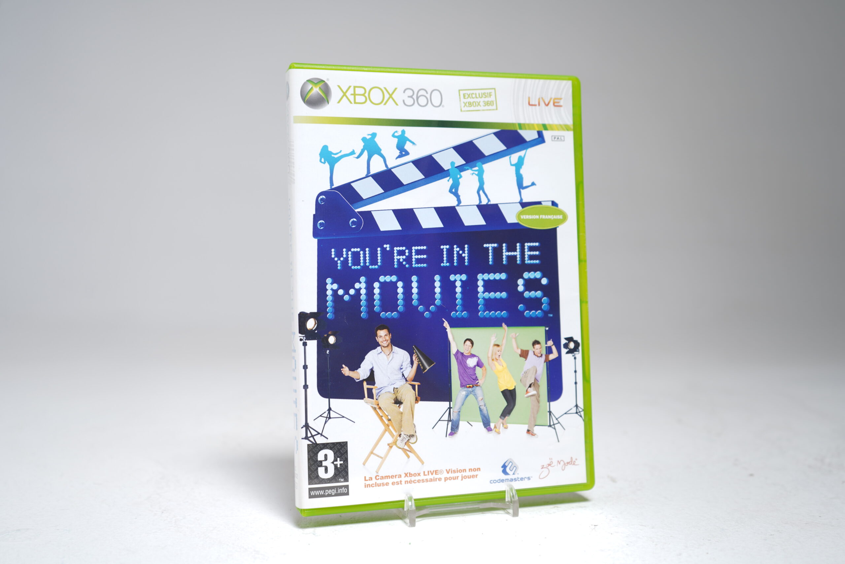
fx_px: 868
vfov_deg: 35.9
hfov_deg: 51.9
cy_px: 282
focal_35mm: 37
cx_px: 422
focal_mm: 37
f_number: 5
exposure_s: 1/2.5
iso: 64
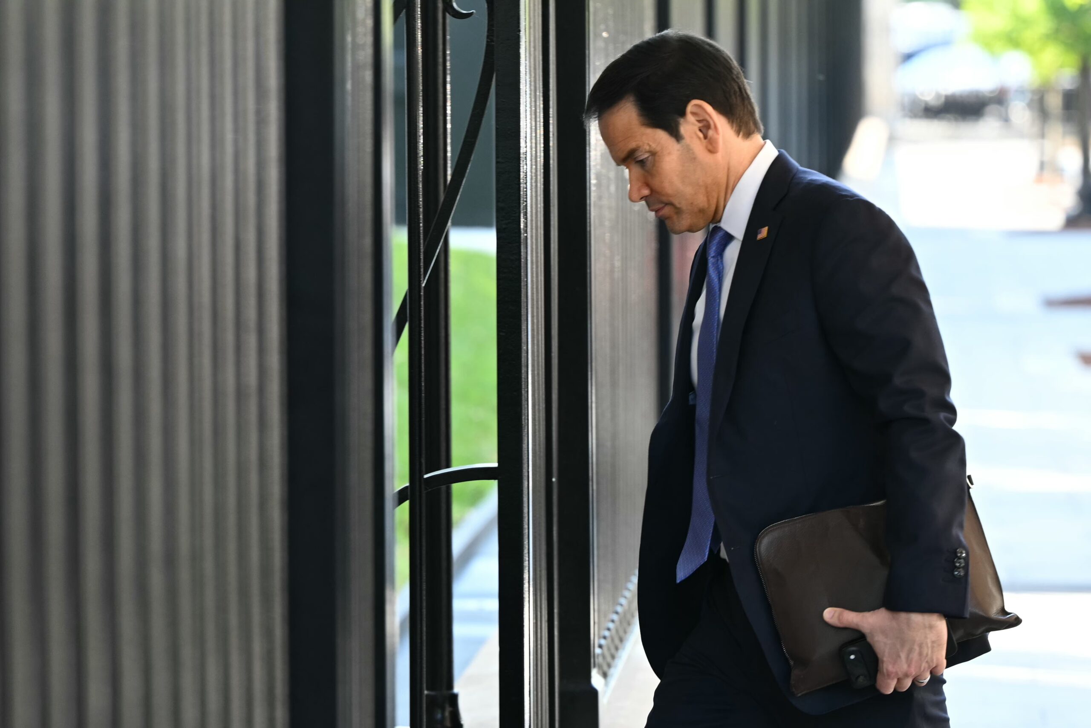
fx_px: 4637
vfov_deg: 9.0
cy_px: 364
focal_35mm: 153
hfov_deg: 13.4
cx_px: 546
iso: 180
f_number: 2.8
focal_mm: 102
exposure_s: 1/320
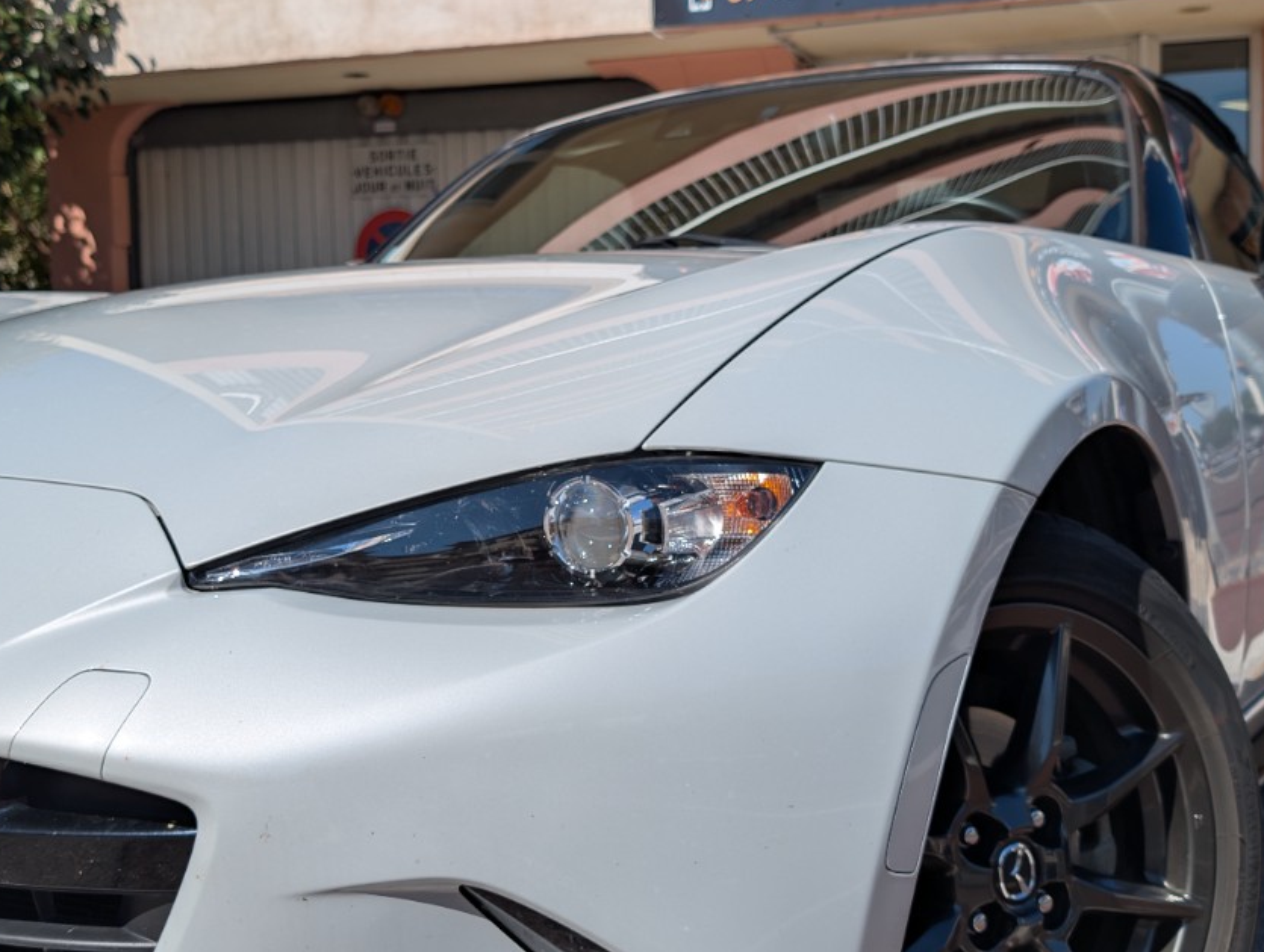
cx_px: 510
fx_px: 1682
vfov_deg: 31.6
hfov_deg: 41.0
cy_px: 485
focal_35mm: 46
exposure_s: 1/1650
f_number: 1.68
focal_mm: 6.9
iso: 19
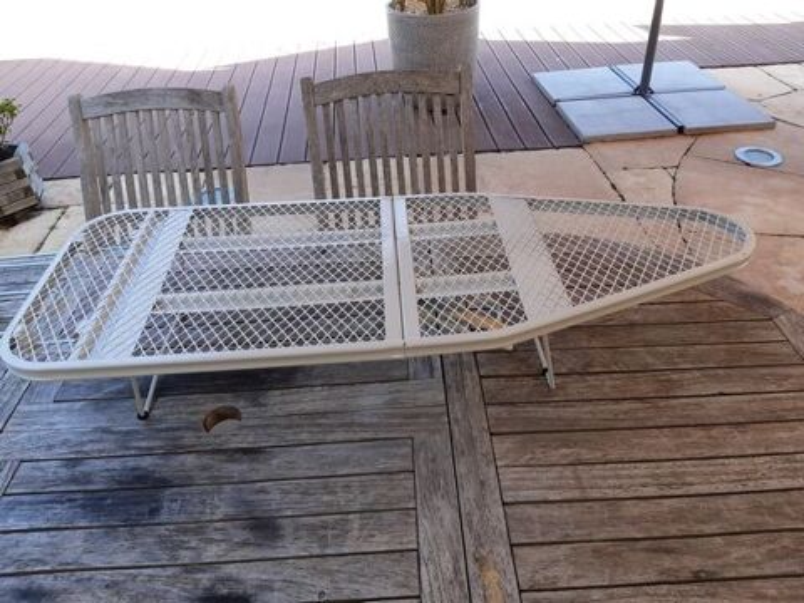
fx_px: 604
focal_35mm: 26
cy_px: 302
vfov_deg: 53.1
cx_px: 402
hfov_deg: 67.3
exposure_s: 1/128
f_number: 1.7
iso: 40
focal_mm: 3.92
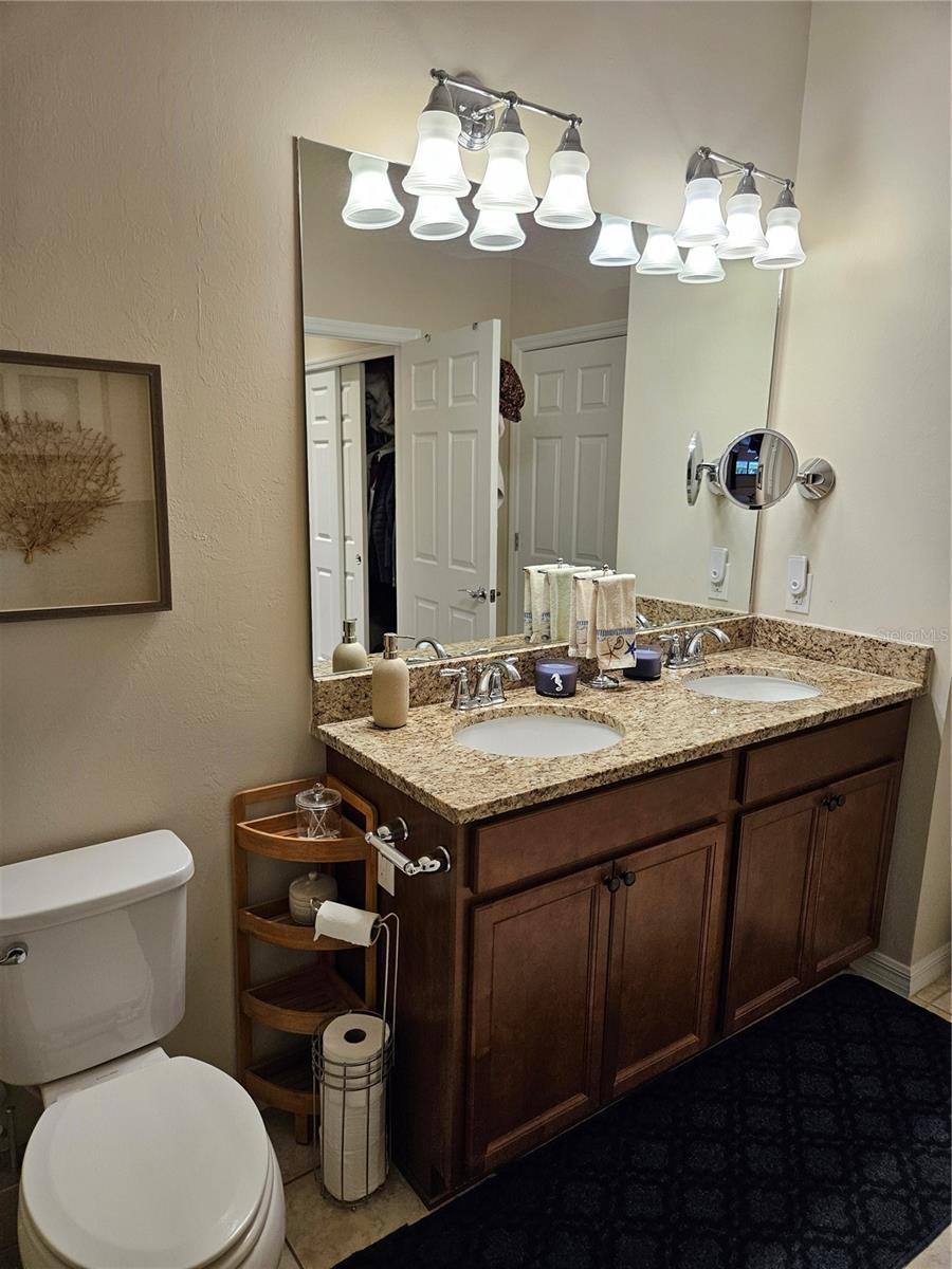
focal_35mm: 23
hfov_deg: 58.9
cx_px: 476
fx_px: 843
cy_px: 634
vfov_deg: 73.9
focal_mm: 5.4
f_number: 1.8
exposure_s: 1/120
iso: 200
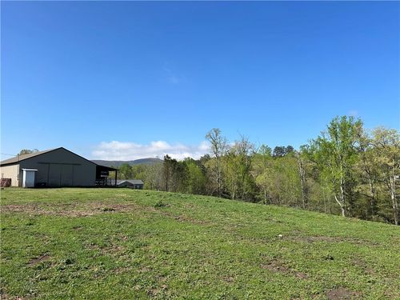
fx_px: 300
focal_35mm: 26
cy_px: 150
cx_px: 200
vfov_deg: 53.1
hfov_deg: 67.3
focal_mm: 5.7
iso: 50
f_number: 1.5
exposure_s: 1/4115
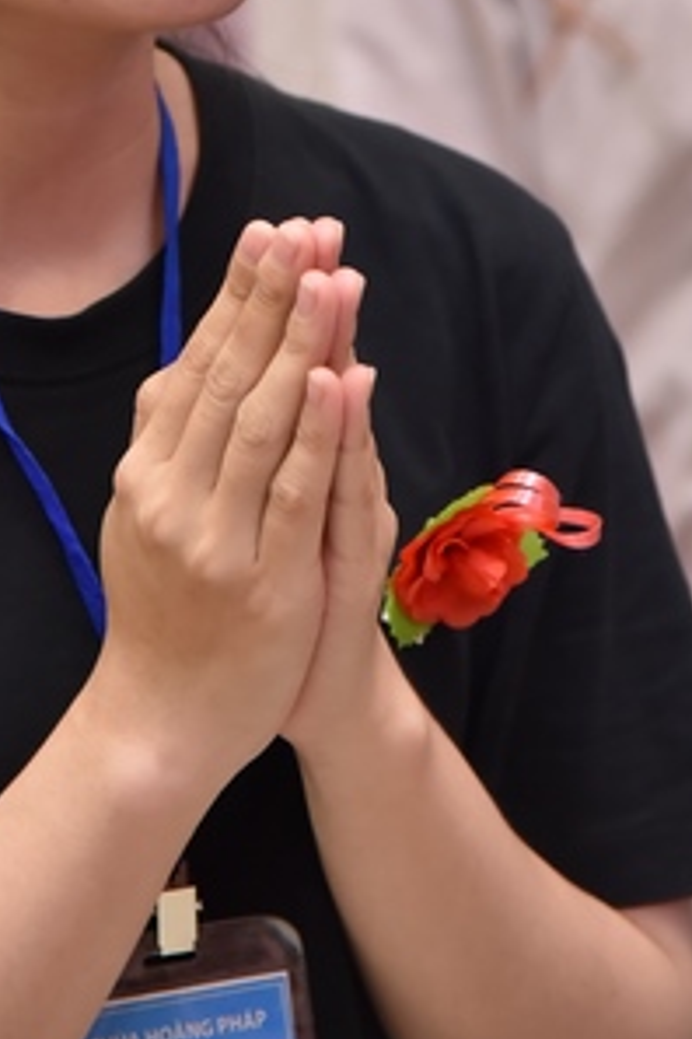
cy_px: -31
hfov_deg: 5.2
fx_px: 7583
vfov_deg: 7.8
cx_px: 112
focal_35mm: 263
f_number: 4
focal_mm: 120
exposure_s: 1/80
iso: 1600
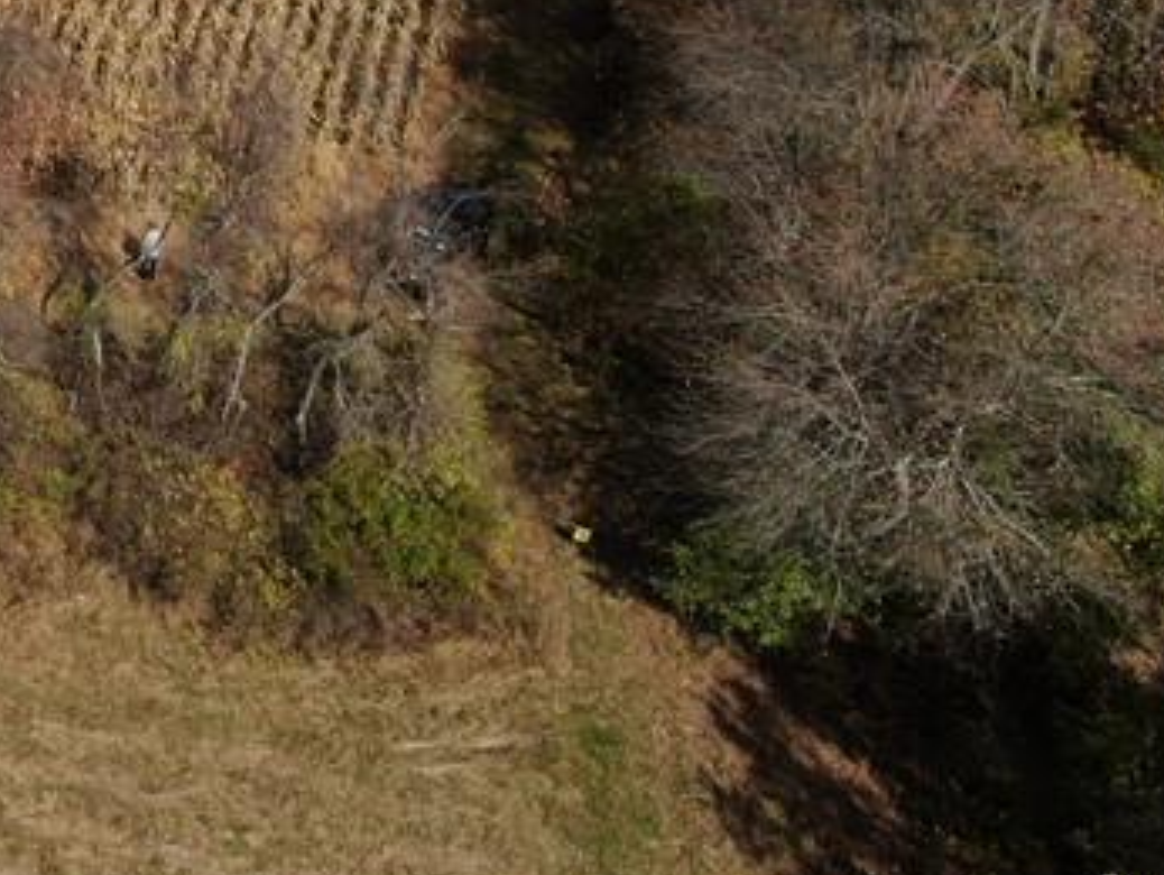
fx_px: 2389
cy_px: -367
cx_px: -347
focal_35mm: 71
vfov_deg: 18.7
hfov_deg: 24.1
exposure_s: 1/2000
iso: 100
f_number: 2.8
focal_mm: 4.39
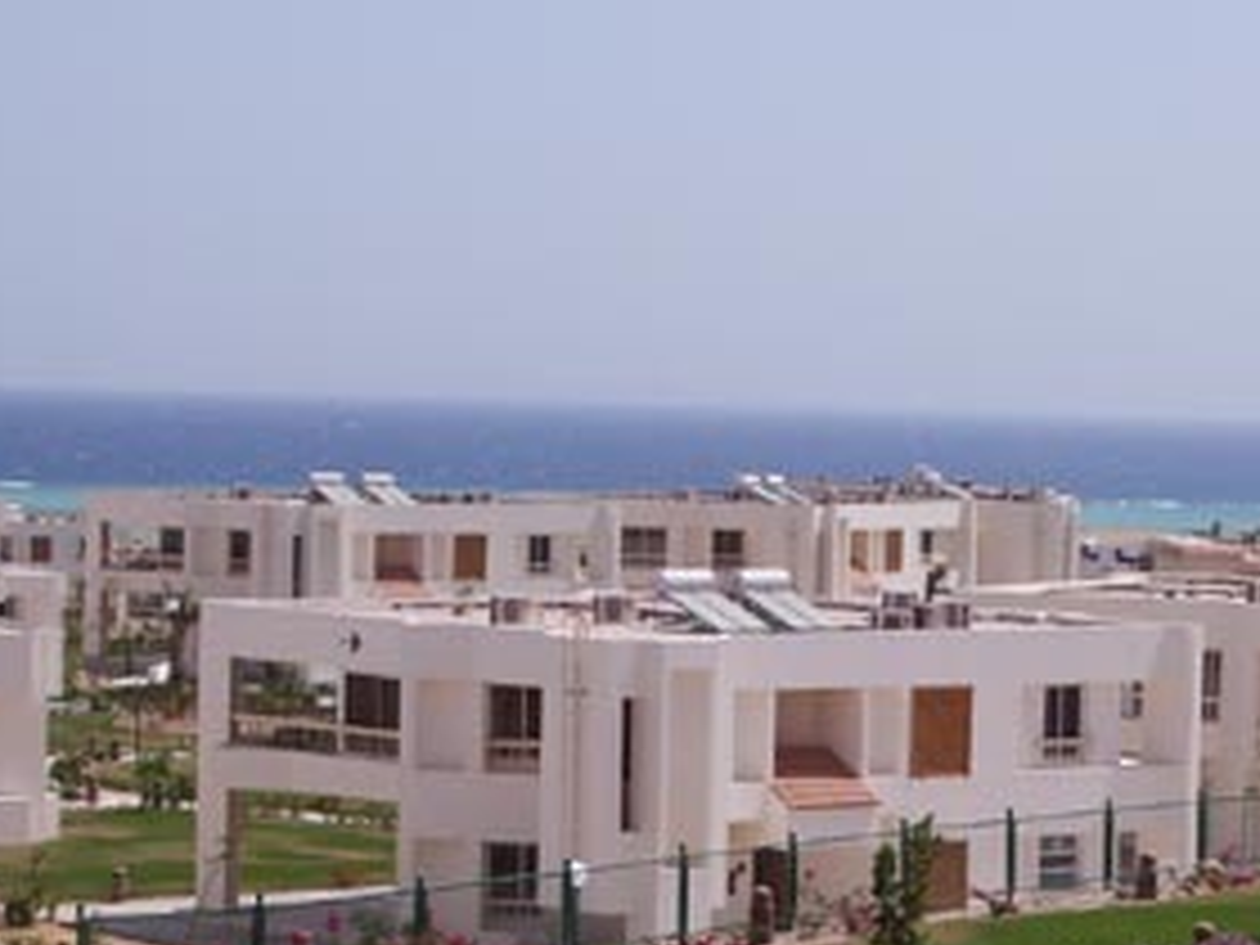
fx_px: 4914
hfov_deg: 14.6
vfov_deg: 11.0
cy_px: 713
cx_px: 900
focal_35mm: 135
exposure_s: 1/640
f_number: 6.2
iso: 80
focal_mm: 12.2
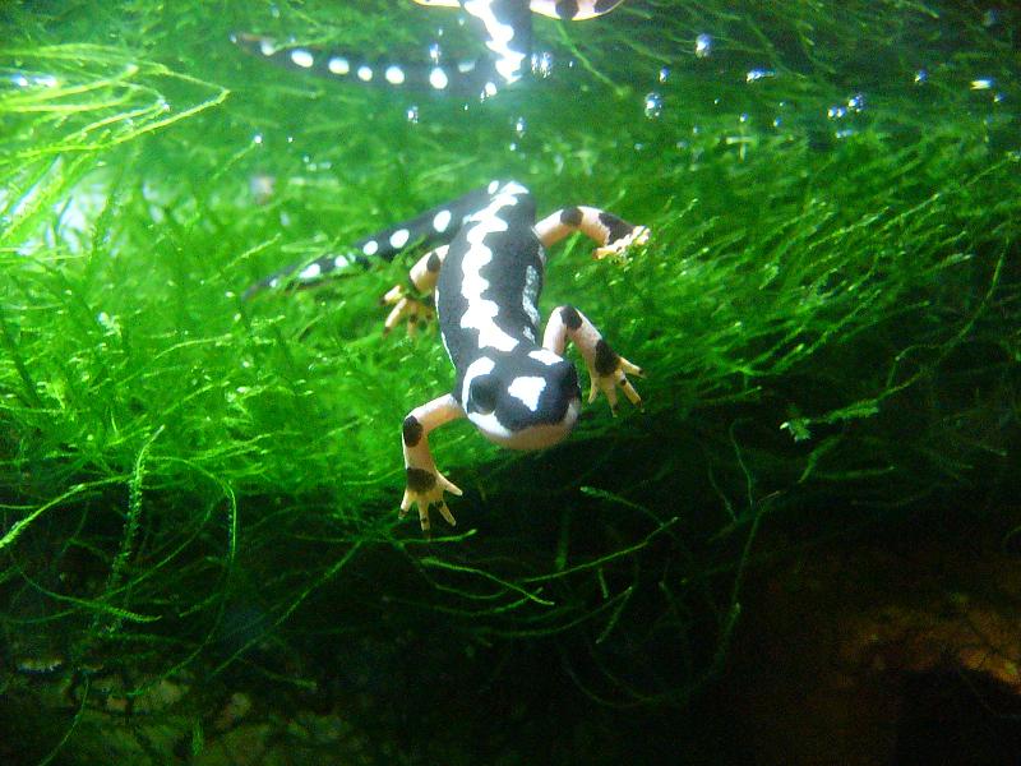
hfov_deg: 52.6
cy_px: 383
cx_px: 510
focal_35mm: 35
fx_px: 1032
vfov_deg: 40.7
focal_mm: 4.6
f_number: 2.8
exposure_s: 1/13
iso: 400
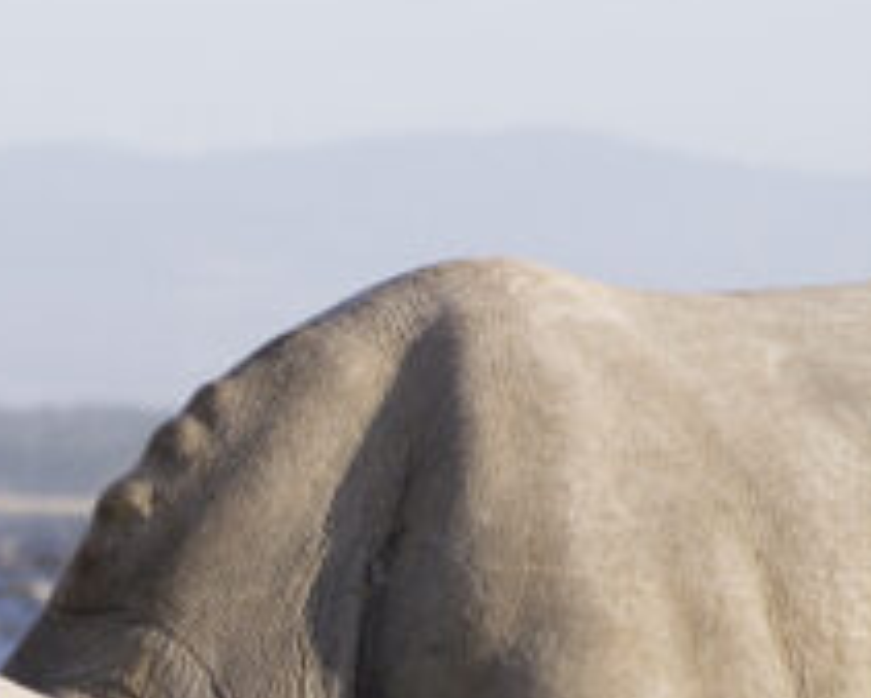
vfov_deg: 2.0
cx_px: -140
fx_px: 19575
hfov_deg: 2.5
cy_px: 731
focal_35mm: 759
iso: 400
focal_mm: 190
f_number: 7.1
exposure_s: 1/800
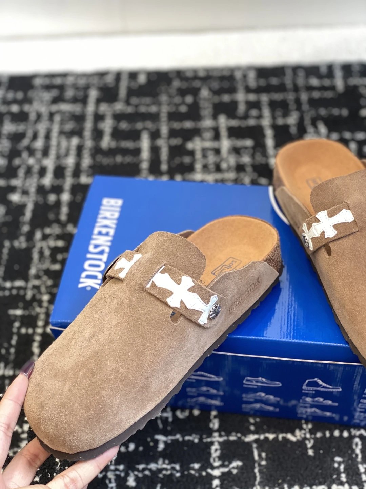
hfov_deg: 28.0
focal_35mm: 52
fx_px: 733
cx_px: 183
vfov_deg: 36.8
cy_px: 244
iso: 100
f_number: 2
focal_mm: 6
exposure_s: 1/122
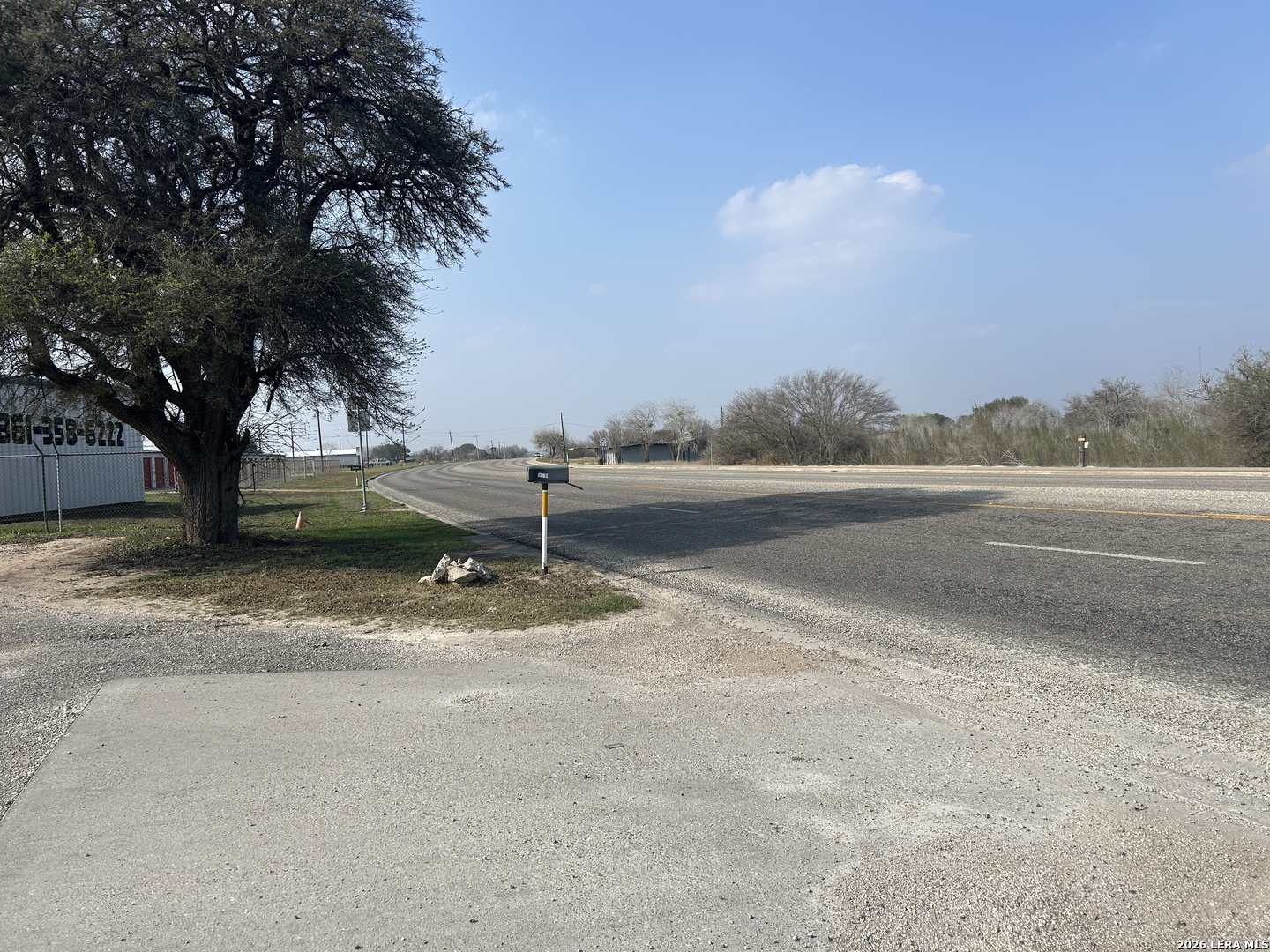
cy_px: 476
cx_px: 635
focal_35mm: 26
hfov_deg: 67.3
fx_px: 954
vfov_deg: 53.1
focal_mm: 5.7
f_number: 1.5
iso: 50
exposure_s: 1/4831
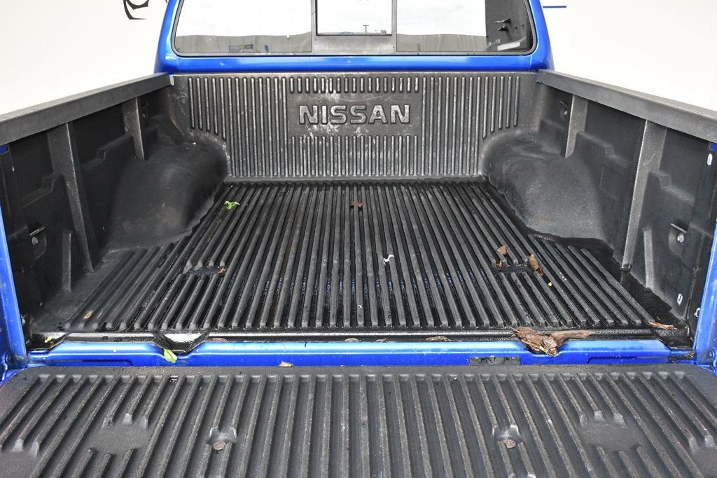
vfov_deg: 38.9
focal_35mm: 34
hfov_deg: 55.8
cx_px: 358
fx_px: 677
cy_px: 239
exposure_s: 1/250
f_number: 9
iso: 2500
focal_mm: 23
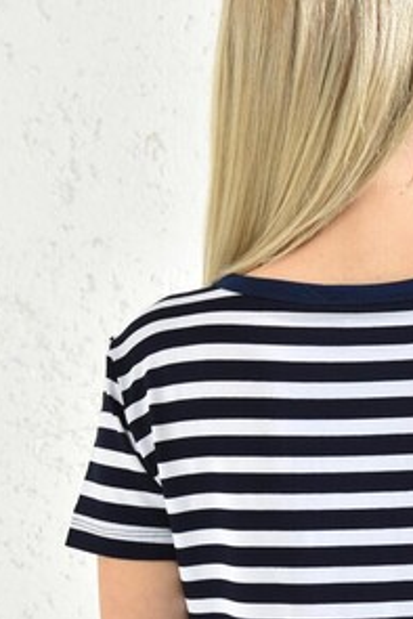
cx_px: 377
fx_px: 2011
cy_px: 514
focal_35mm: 117
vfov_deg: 17.3
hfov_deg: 11.6
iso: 100
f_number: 7.1
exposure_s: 1/160
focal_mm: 46
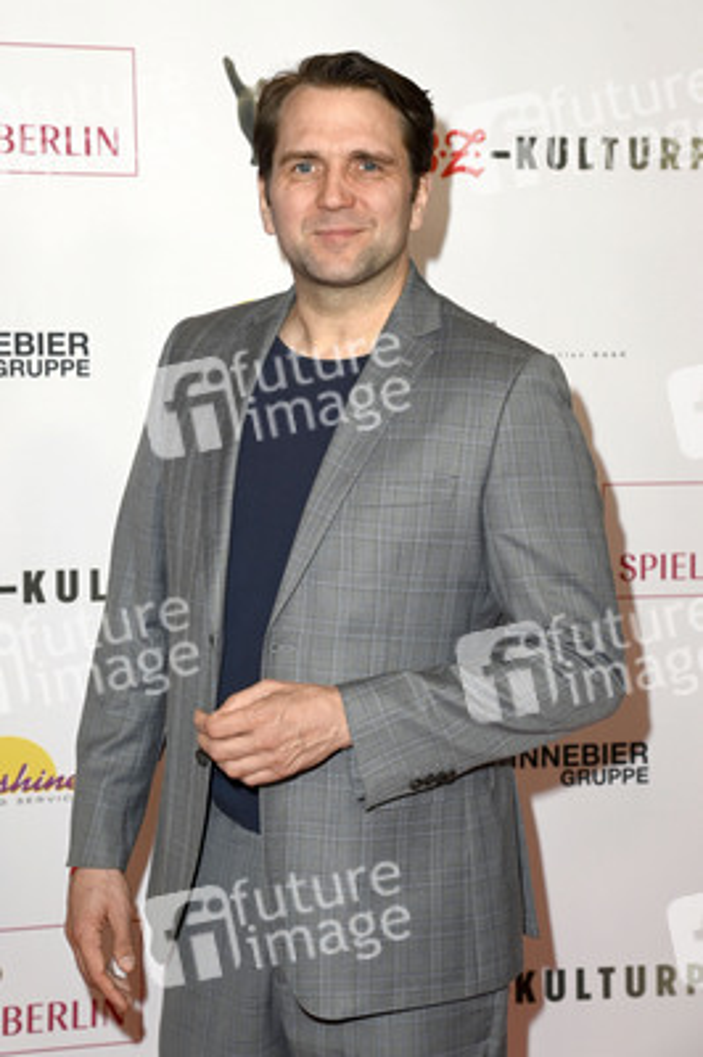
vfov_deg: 28.9
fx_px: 2054
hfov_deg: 19.4
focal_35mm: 70
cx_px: 352
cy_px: 528
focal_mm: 70
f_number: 5.6
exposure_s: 1/250
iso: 640
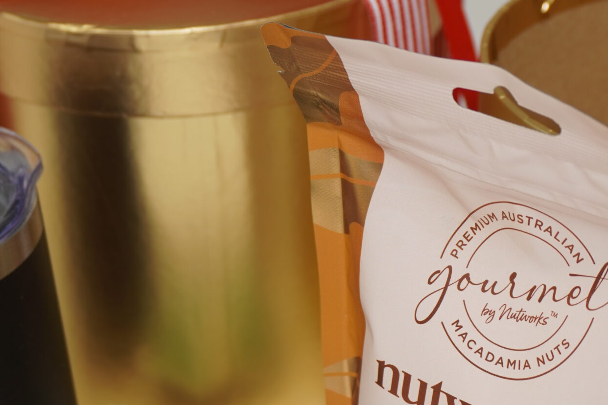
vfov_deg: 13.4
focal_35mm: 102
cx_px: 222
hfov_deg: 20.0
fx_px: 1723
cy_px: 264
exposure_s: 1/80
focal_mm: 33
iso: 100
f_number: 5.6
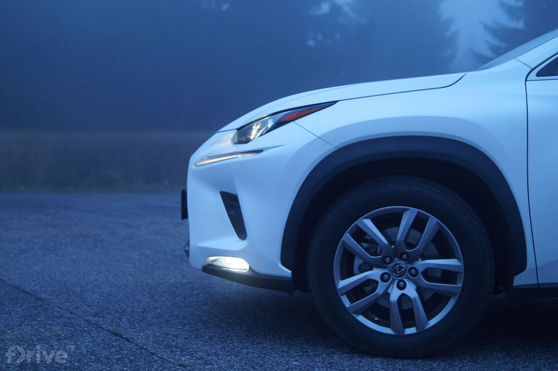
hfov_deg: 37.9
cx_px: 279
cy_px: 186
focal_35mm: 52
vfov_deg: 25.7
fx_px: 813
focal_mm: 35
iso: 100
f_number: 1.8
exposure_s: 1/25
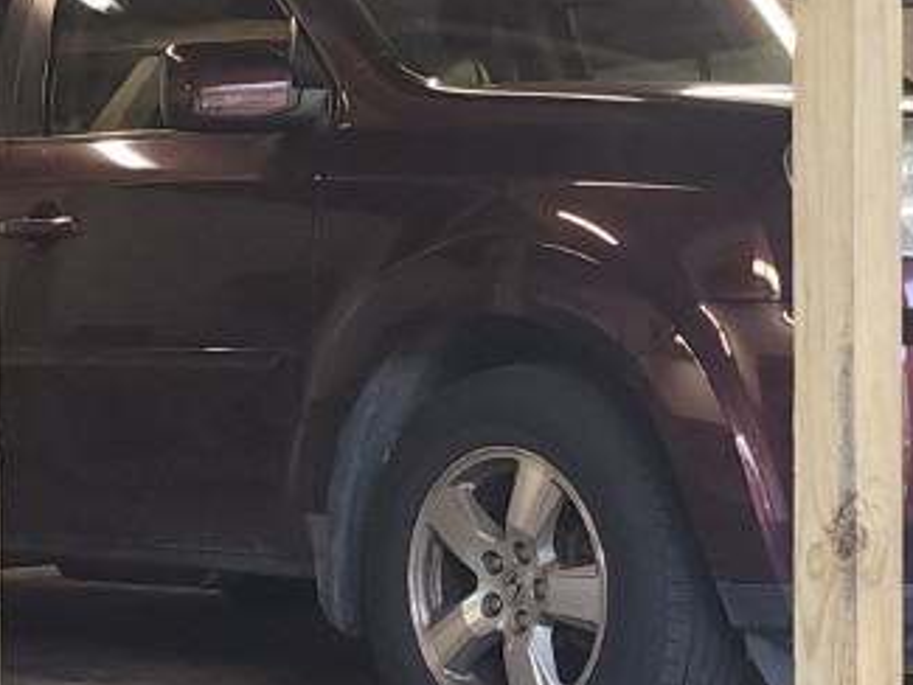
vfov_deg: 14.5
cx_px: 402
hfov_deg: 19.2
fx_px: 2691
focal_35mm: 102
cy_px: 474
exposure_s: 1/60
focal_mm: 6.4
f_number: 1.8
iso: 50
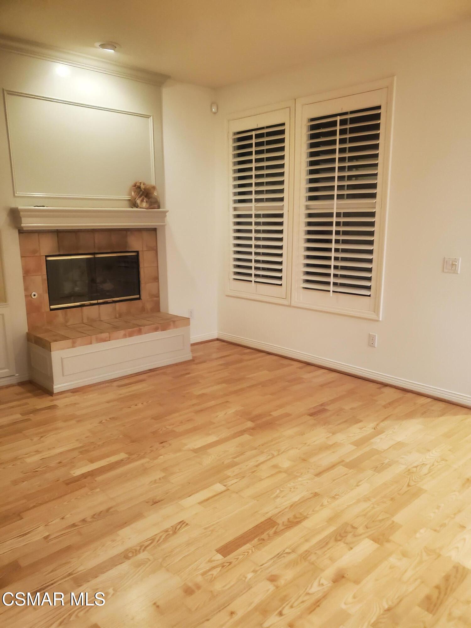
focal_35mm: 26
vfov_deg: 67.3
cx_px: 236
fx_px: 472
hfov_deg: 53.1
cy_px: 314
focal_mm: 4.3
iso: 400
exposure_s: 1/40
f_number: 1.5
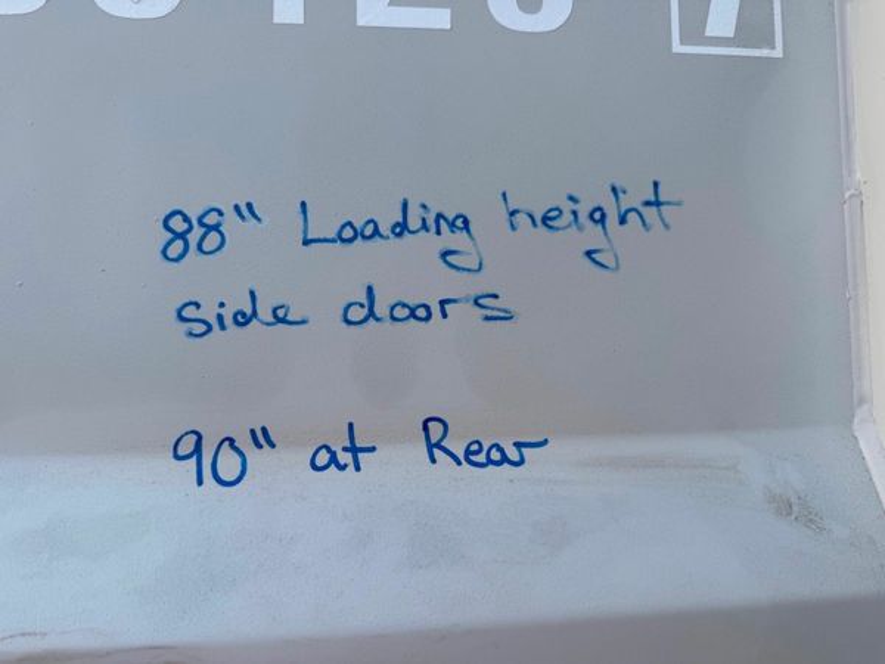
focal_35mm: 24
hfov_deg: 71.6
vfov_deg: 56.8
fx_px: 614
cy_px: 332
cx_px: 442
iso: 80
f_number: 1.78
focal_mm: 6.76
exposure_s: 1/1410
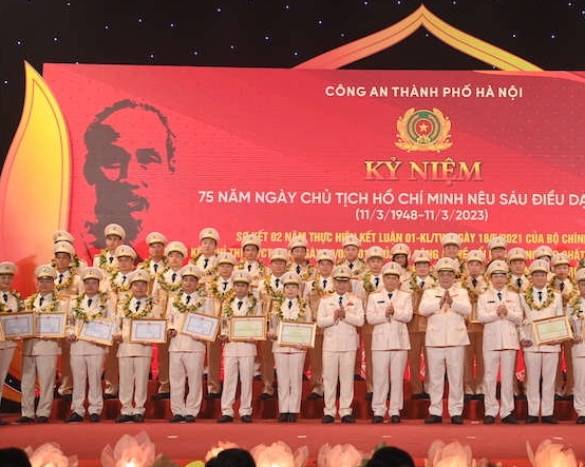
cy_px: 210
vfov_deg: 25.0
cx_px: 416
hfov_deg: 30.6
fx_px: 1056
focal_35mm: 61
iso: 500
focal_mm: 45
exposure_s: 1/160
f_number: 3.5
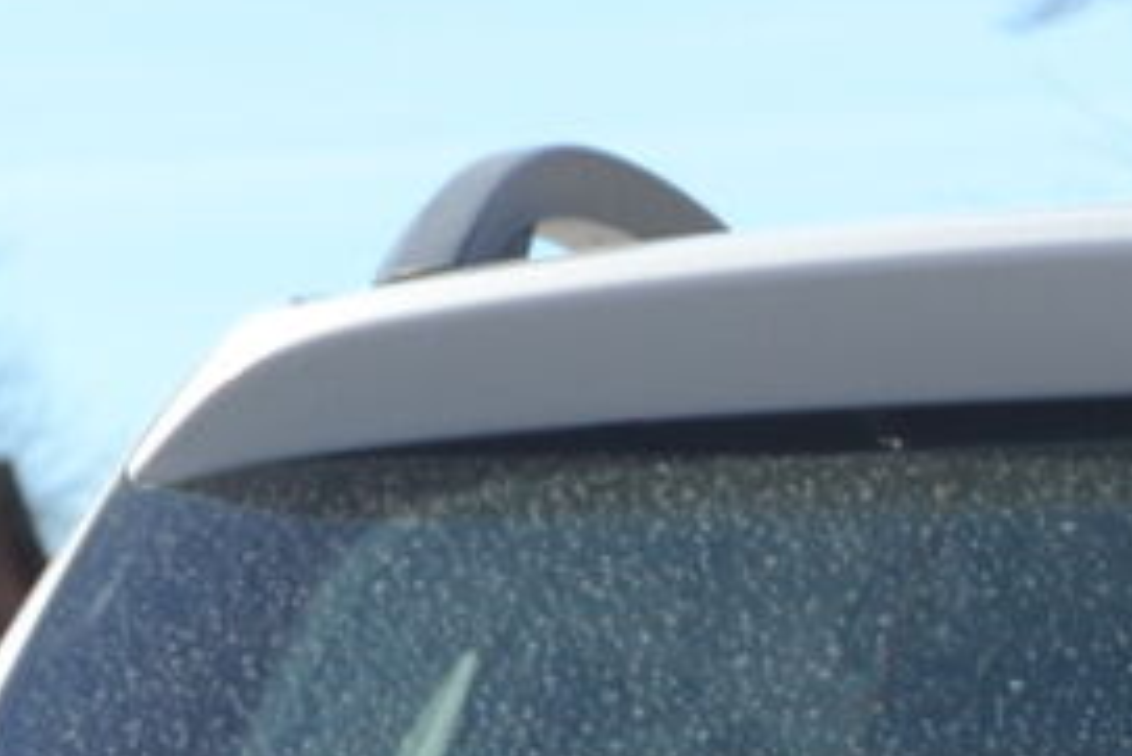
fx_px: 10036
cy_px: 2352
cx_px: 1846
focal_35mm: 319
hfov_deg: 6.4
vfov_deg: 4.2
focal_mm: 30
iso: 100
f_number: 8
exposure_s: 1/250
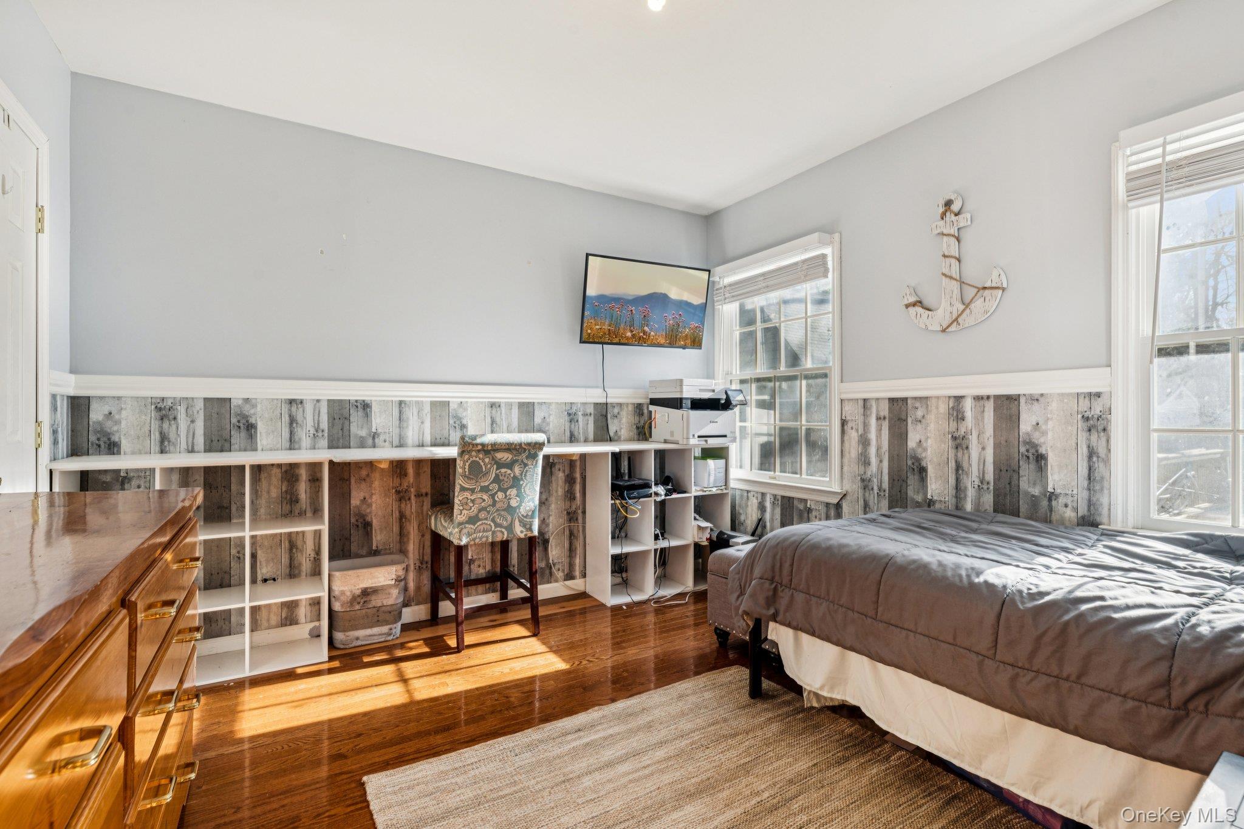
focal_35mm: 17
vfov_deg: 70.4
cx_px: 622
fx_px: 587
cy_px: 414
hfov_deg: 93.3
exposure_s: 1/50
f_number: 8
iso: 400
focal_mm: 17
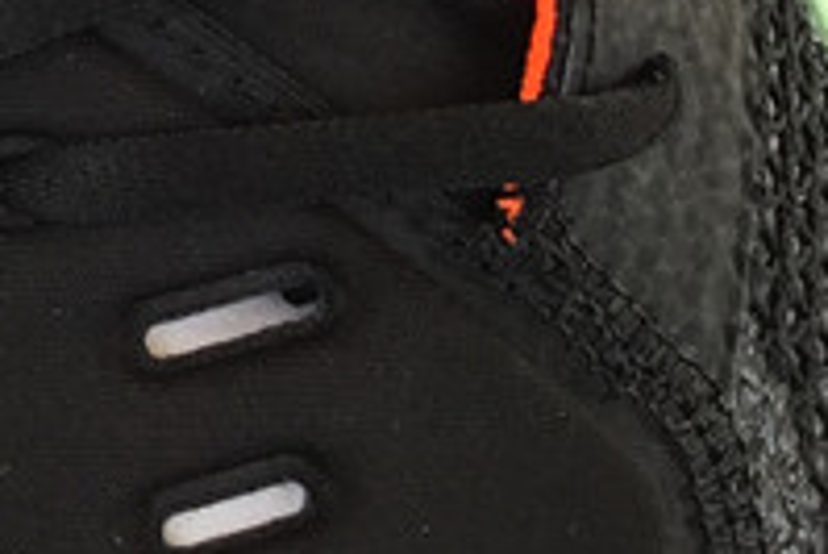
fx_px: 3360
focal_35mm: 146
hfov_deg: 13.0
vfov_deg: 8.9
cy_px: -523
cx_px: -558
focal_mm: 3.3
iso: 25
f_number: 2.4
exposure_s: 1/240
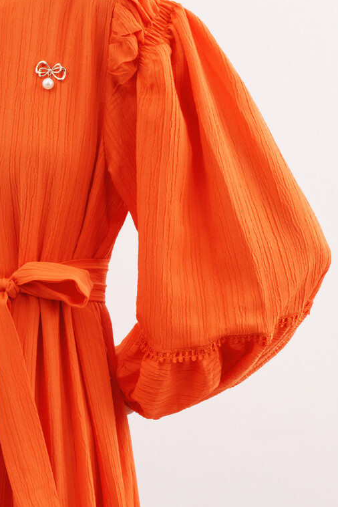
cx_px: 86
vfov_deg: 14.0
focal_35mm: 147
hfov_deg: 9.3
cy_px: 192
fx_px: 2070
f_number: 11
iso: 400
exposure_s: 1/160
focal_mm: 62
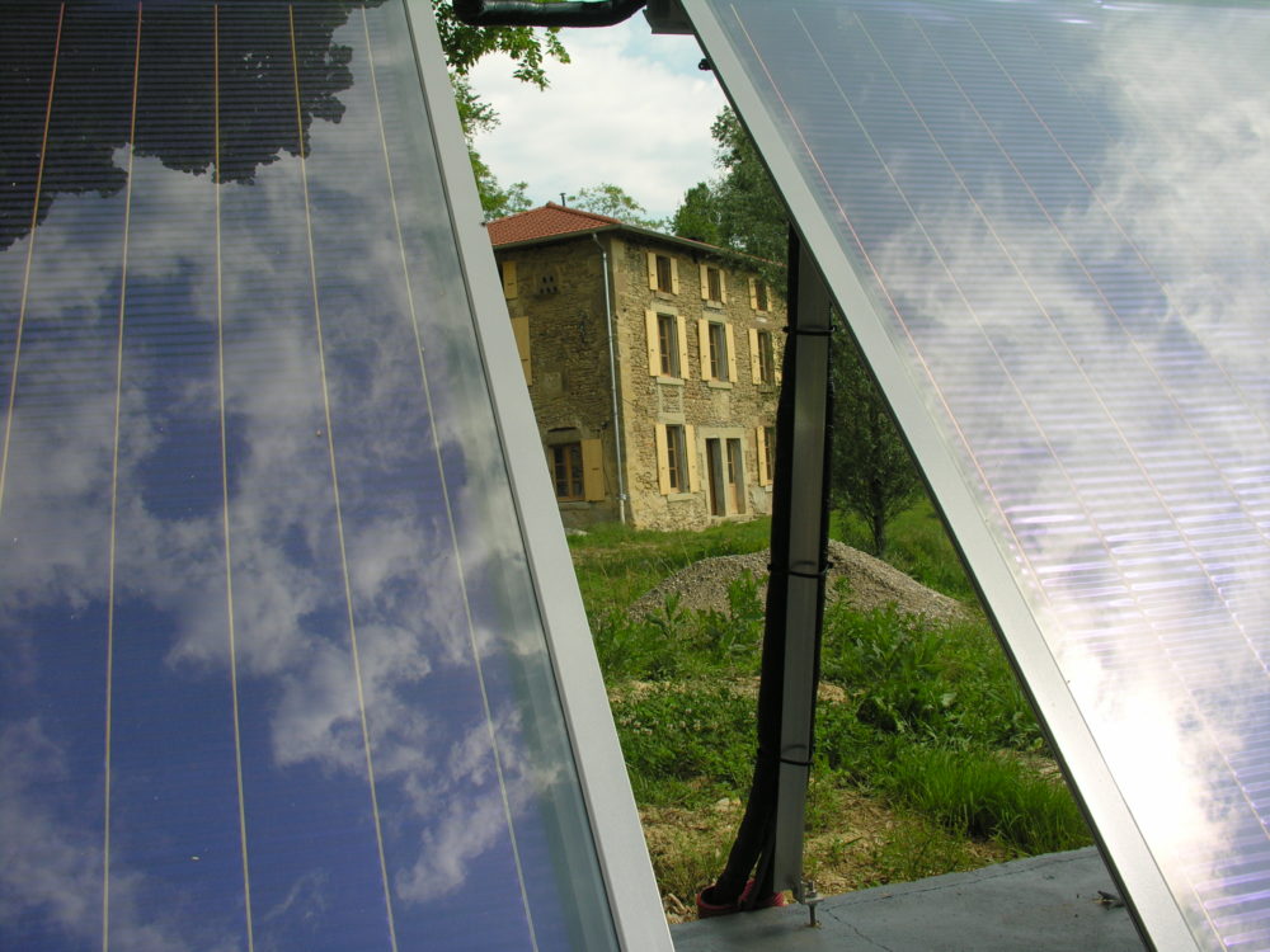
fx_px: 1284
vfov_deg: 40.7
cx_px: 635
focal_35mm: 35
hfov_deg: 52.6
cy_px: 476
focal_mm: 8.9
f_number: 6.3
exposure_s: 1/197
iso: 50
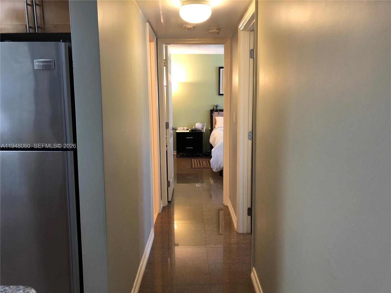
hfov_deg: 63.4
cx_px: 196
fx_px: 316
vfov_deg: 49.7
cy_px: 146
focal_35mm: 28
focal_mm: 3.99
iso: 40
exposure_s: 1/20
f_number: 1.8
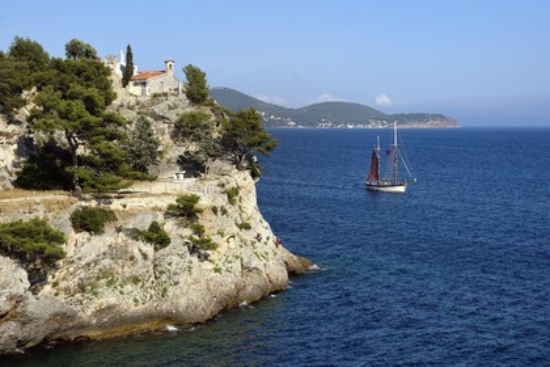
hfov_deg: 28.8
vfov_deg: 19.5
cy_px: 184
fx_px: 1069
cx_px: 275
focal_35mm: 70
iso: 200
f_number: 13
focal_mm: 70
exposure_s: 1/250
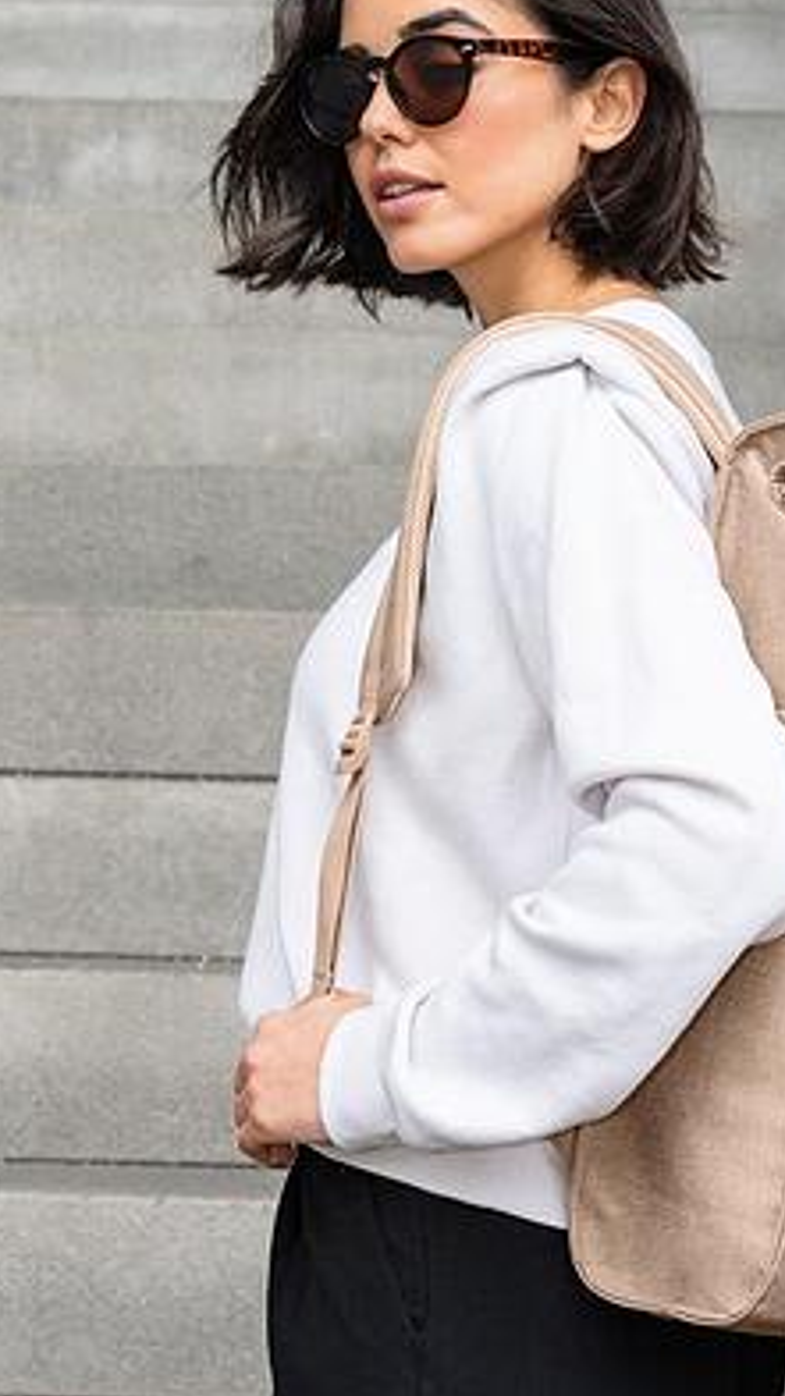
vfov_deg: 18.2
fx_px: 4367
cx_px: 604
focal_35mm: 118
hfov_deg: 10.2
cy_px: 698
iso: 1000
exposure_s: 1/500
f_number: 6.3
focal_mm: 51
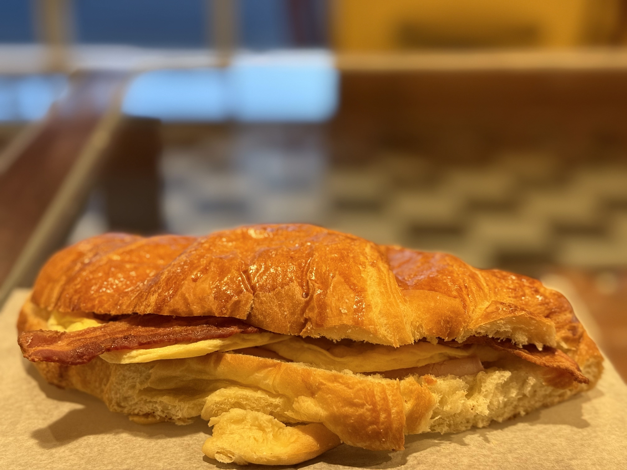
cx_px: 314
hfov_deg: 39.7
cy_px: 235
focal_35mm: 48
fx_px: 869
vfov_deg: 30.3
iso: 250
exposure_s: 1/60
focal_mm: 6.76
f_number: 1.78
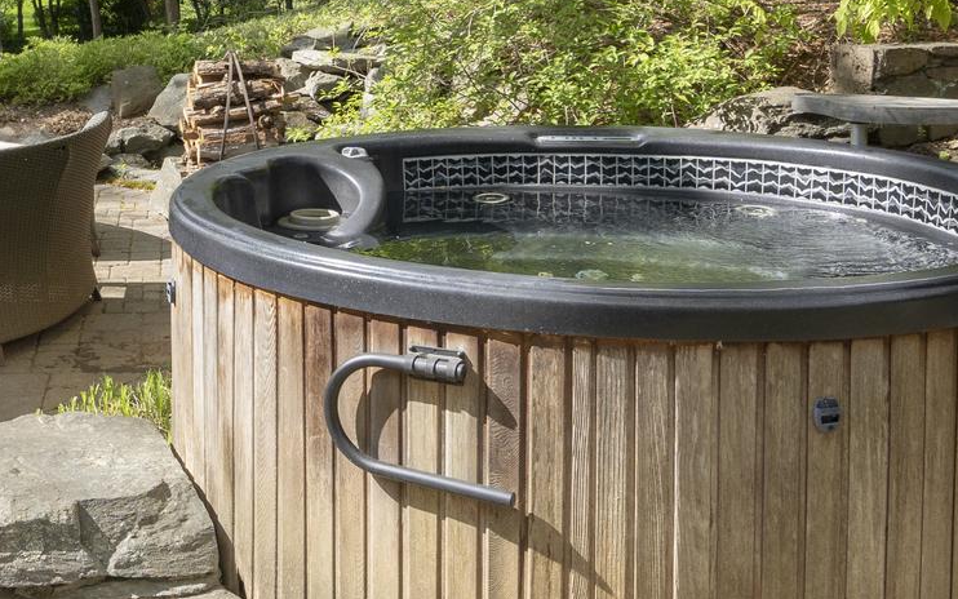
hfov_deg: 43.0
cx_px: 245
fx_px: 1175
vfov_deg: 27.4
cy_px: 38
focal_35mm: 45
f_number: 8
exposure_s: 1/250
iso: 500
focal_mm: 16
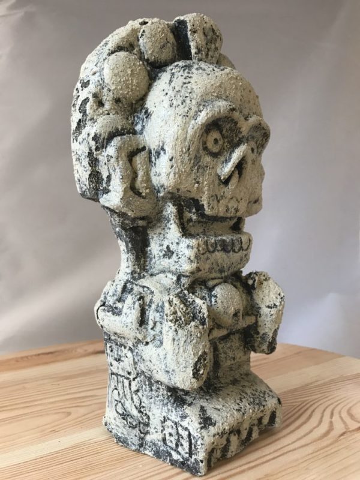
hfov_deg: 49.7
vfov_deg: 63.4
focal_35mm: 28
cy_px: 240
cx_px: 180
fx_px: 388
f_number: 1.8
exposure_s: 1/30
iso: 25
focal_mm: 3.99
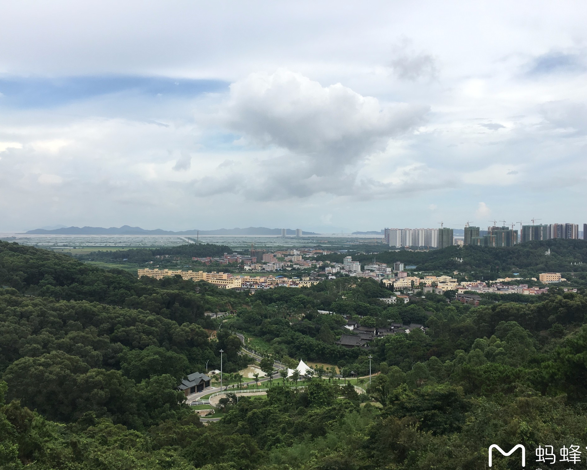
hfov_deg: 57.2
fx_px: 539
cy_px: 241
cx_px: 288
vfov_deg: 47.1
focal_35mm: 31
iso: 25
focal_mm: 4.15
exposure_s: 1/793
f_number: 2.2
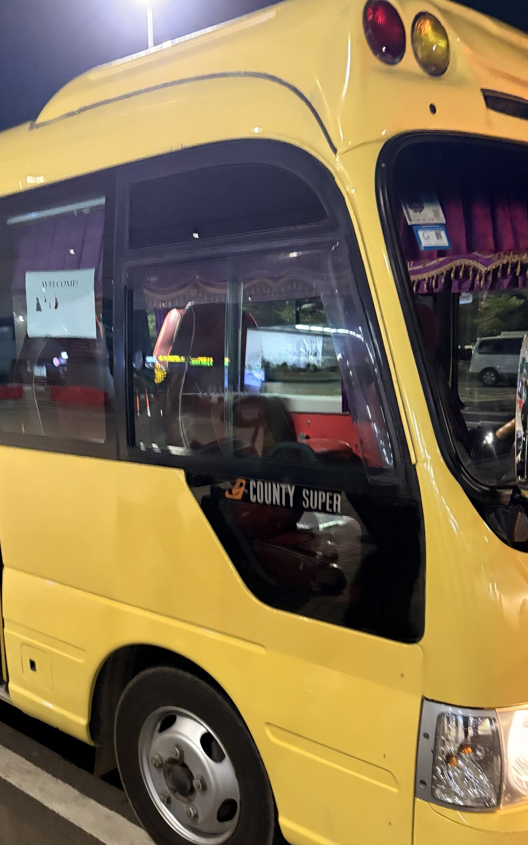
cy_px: 428
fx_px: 645
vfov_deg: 66.5
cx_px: 263
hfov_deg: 44.5
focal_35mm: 28
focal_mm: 5.96
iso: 800
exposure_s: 1/30
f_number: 1.6
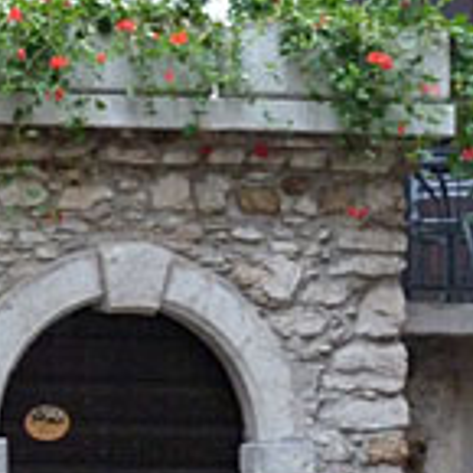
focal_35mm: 263
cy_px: 375
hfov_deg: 6.6
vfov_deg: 6.7
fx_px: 4066
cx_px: -251
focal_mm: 11.9
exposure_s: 1/15
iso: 400
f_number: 4.1
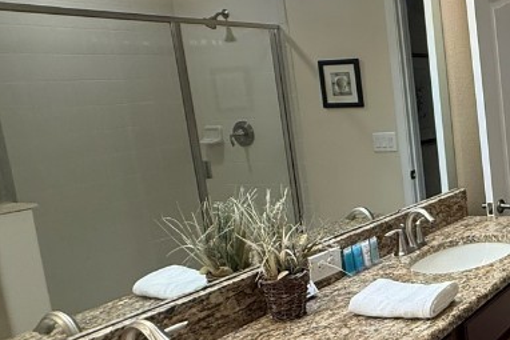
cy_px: 159
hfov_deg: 37.1
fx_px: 553
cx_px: 618
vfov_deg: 34.2
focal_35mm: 39
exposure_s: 1/120
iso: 250
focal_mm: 2.22
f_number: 2.2
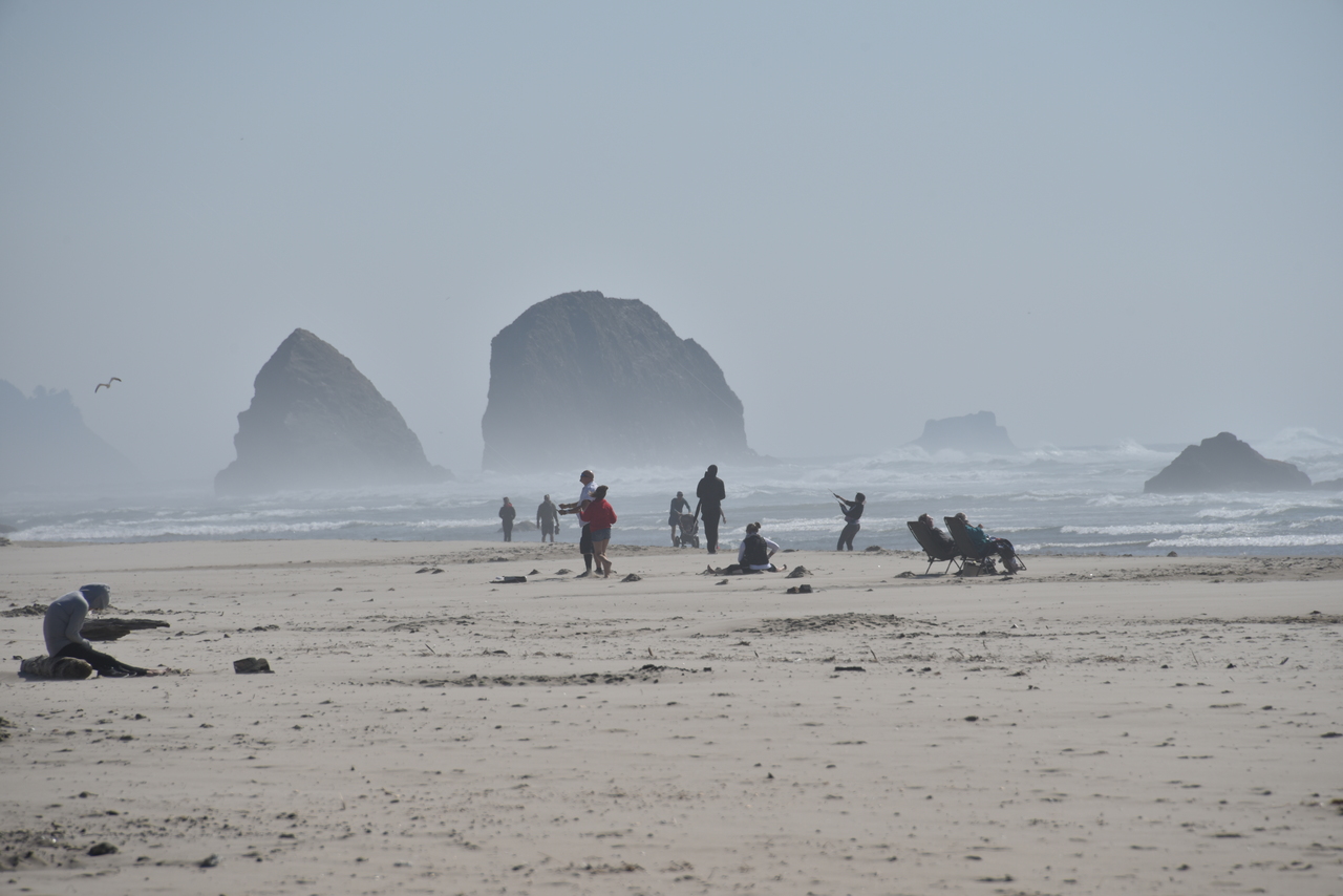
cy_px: 448
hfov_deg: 6.9
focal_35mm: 300
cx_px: 672
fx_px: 11193
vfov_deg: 4.6
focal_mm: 300
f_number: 11
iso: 100
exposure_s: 1/640
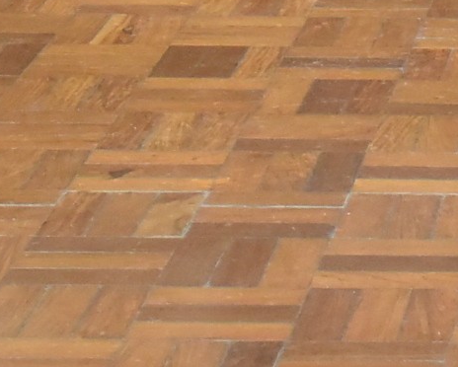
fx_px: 3202
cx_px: 736
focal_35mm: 236
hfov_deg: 8.0
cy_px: -603
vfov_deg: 6.2
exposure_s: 1/60
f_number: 3.8
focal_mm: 26
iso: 2500
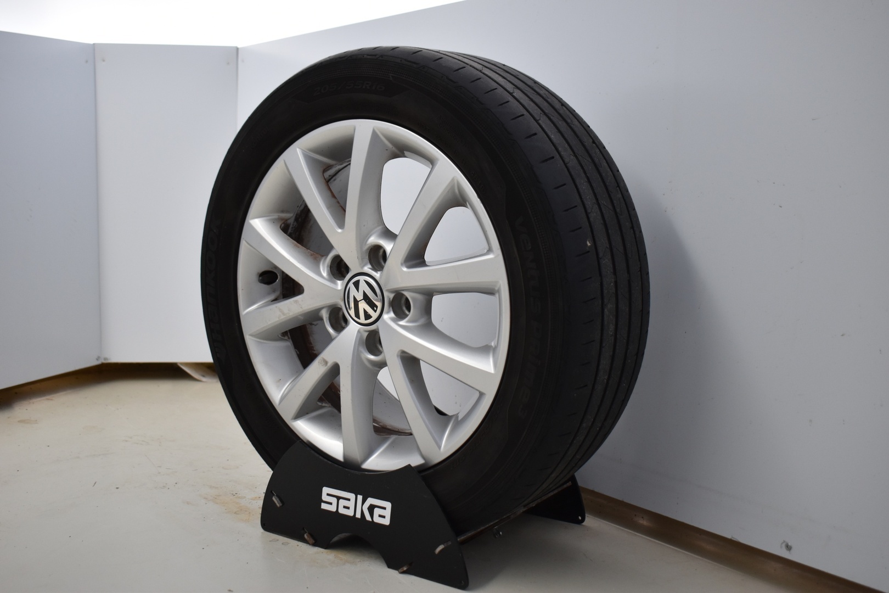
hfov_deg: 46.4
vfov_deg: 31.9
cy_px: 296
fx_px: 1037
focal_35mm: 42
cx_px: 444
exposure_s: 1/60
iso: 640
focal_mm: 28
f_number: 4.2
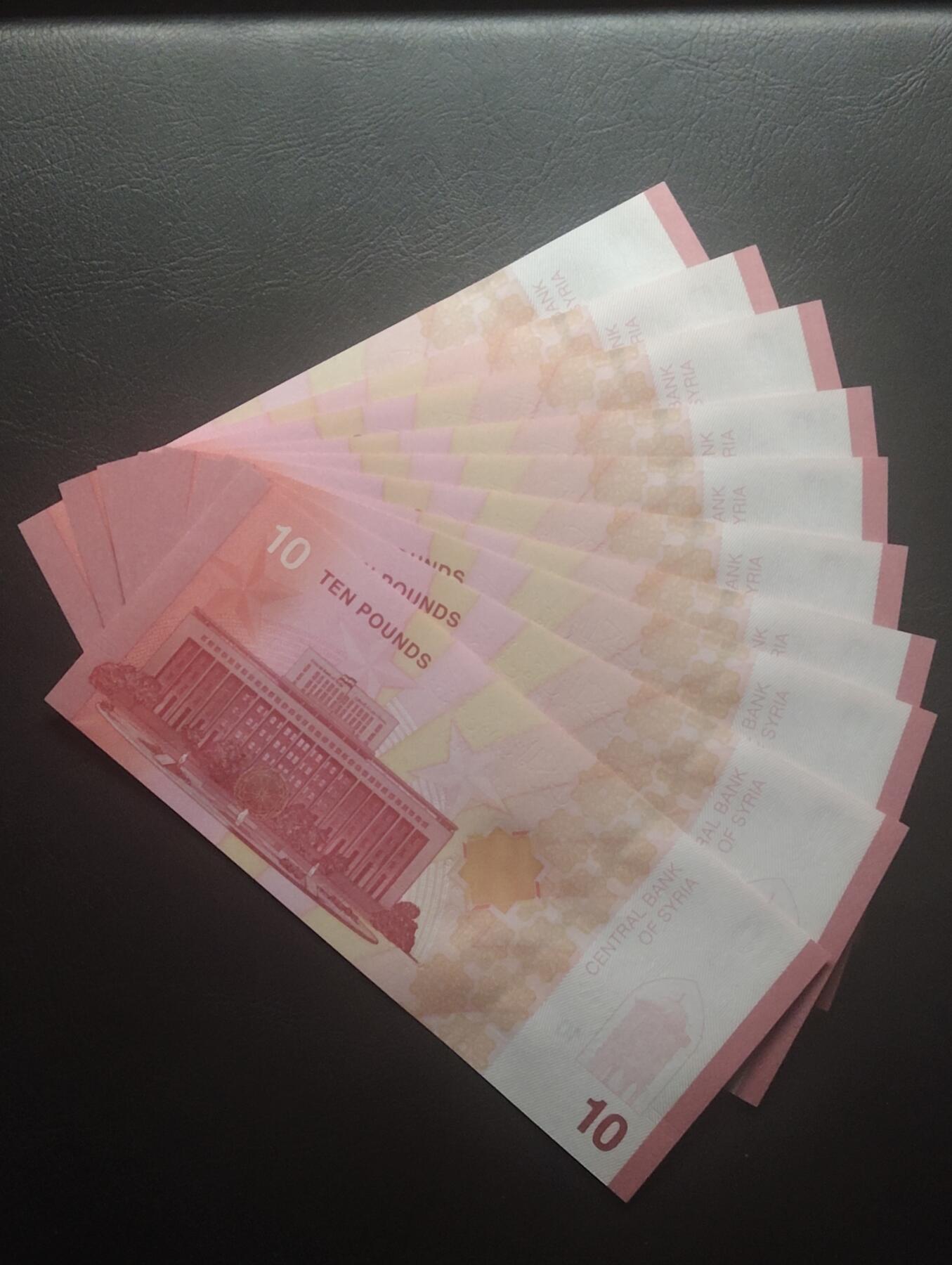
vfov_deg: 38.1
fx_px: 1829
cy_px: 632
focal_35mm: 50
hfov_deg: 29.2
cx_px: 476
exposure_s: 1/50
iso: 500
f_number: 2.2
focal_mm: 3.42
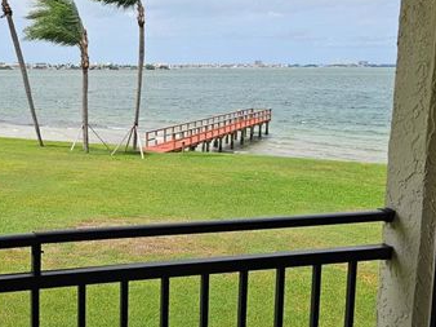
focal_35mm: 48
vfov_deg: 30.2
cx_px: 68
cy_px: 160
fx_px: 604
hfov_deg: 37.8
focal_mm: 6.3
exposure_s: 1/2000
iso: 25
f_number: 1.7
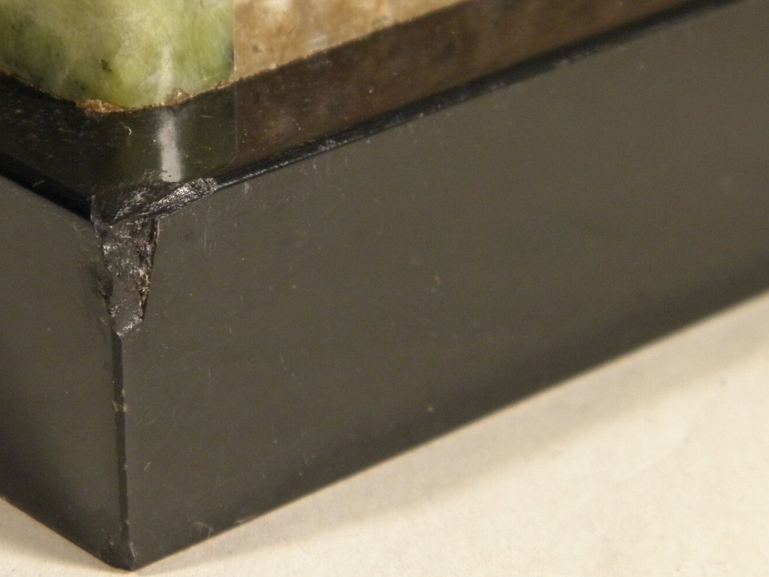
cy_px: 231
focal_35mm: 155
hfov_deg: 12.7
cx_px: 300
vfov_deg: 9.6
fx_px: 3444
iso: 200
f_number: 4.4
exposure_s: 1/40
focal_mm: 14.3
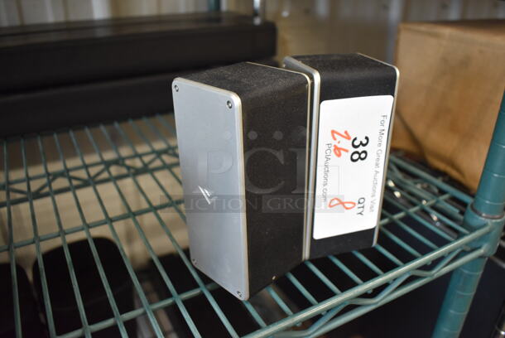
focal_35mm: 30
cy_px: 169
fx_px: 421
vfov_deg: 43.7
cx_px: 252
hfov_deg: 61.9
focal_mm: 20
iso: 1250
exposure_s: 1/60
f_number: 4
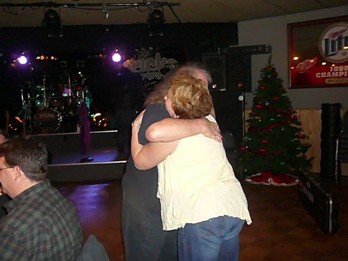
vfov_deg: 40.7
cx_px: 174
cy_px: 130
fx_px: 352
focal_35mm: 35
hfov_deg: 52.6
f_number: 2.8
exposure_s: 1/8
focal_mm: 5.2
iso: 800
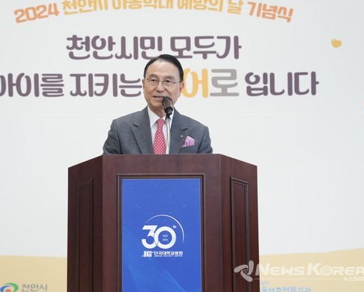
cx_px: 157
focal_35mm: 67
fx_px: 722
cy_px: 146
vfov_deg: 22.8
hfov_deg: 28.3
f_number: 4
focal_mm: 59
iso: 2500
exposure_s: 1/250
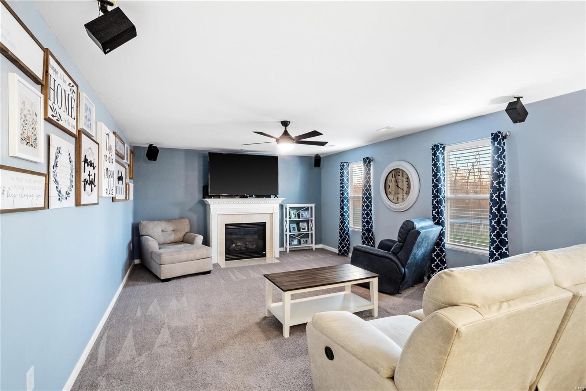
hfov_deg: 96.7
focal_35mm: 16
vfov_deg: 73.7
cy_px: 196
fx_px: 260
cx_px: 293
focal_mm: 8
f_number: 8
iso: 400
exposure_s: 1/4
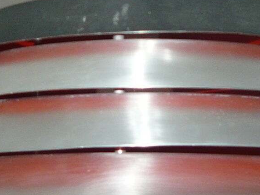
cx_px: 121
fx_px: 1029
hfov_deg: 14.4
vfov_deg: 10.7
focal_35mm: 137
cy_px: -3
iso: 100
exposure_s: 1/30
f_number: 2.8
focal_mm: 5.5
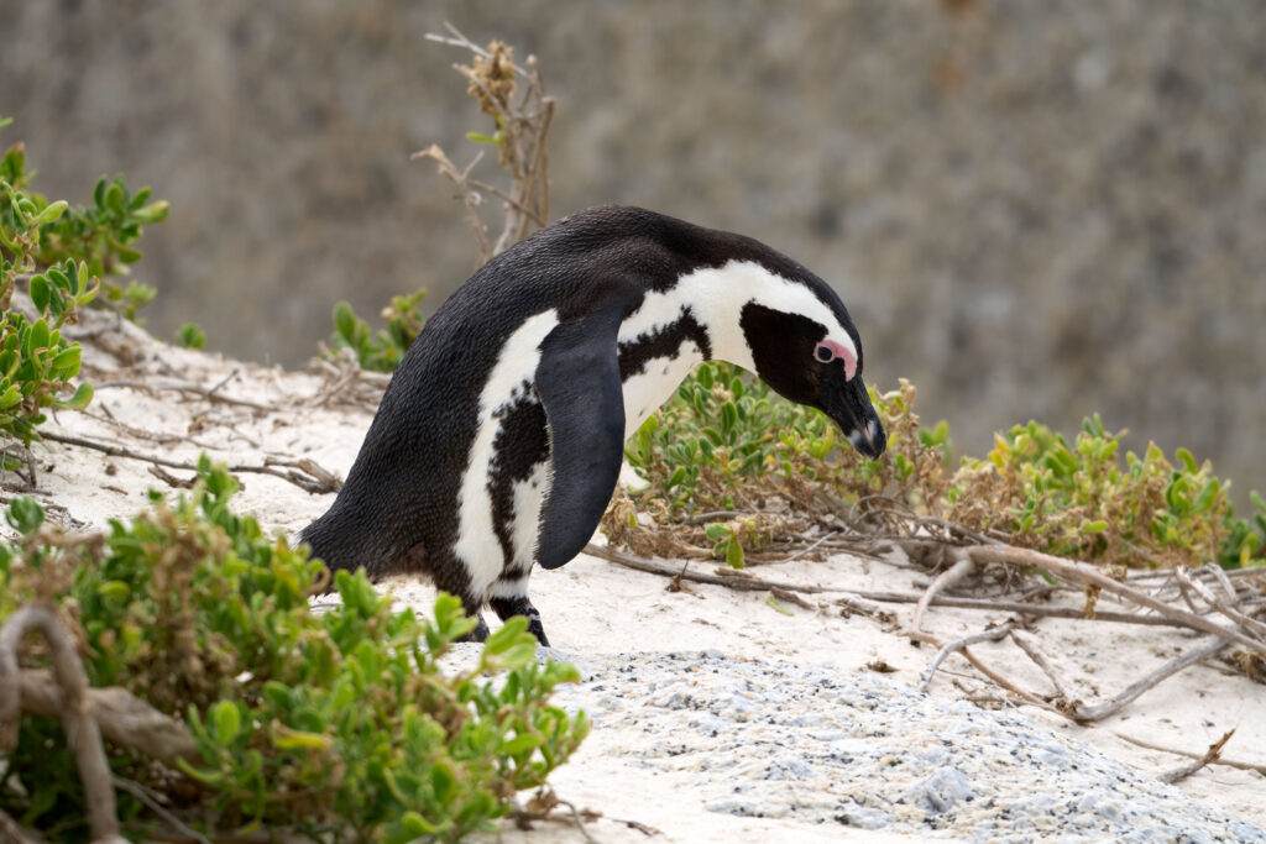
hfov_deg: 3.9
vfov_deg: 2.6
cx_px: 633
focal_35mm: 534
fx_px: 18786
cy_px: 422
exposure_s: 1/500
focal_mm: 356.1
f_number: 5.6
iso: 125
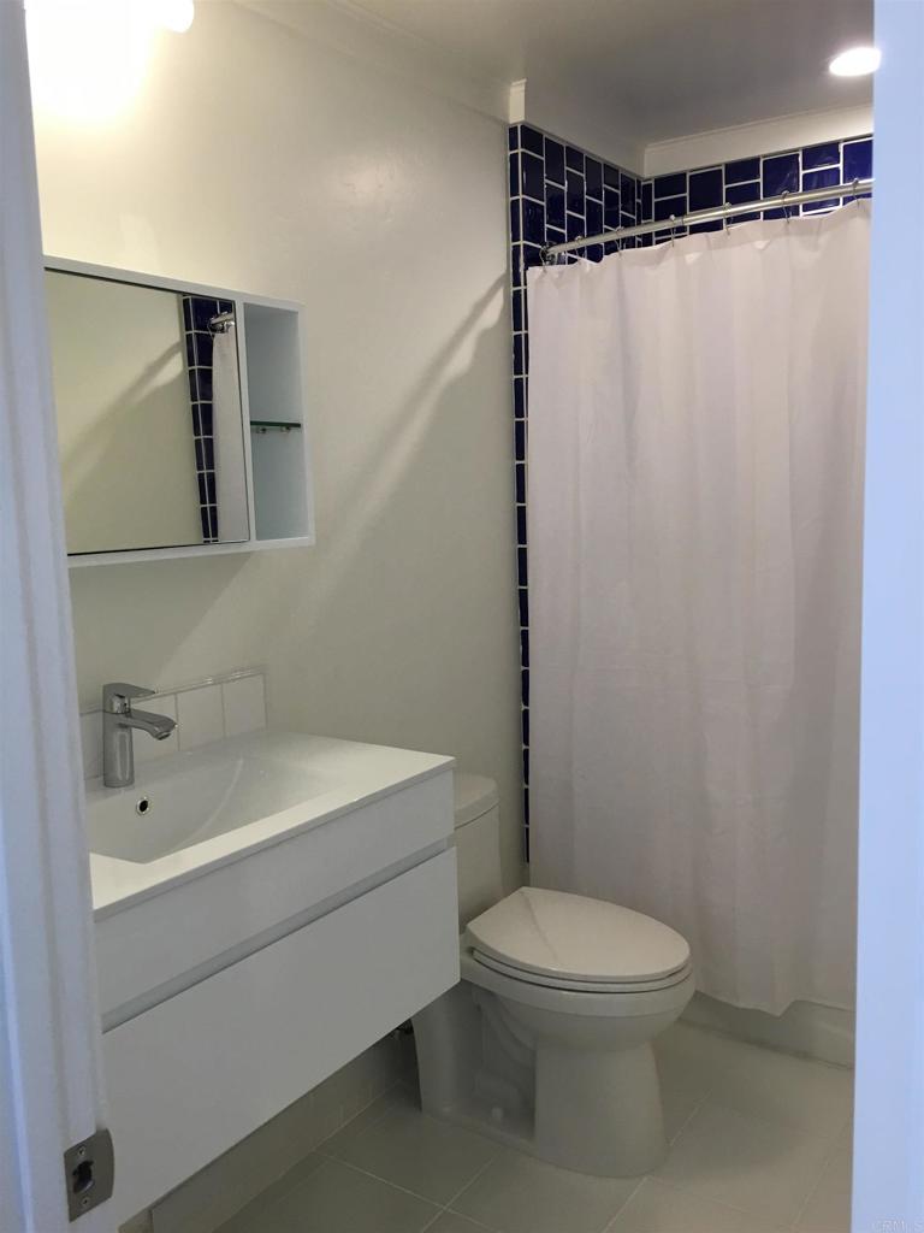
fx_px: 1032
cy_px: 616
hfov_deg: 48.2
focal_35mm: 29
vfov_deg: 61.7
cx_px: 462
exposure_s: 1/30
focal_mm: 4.15
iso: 40
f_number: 2.2
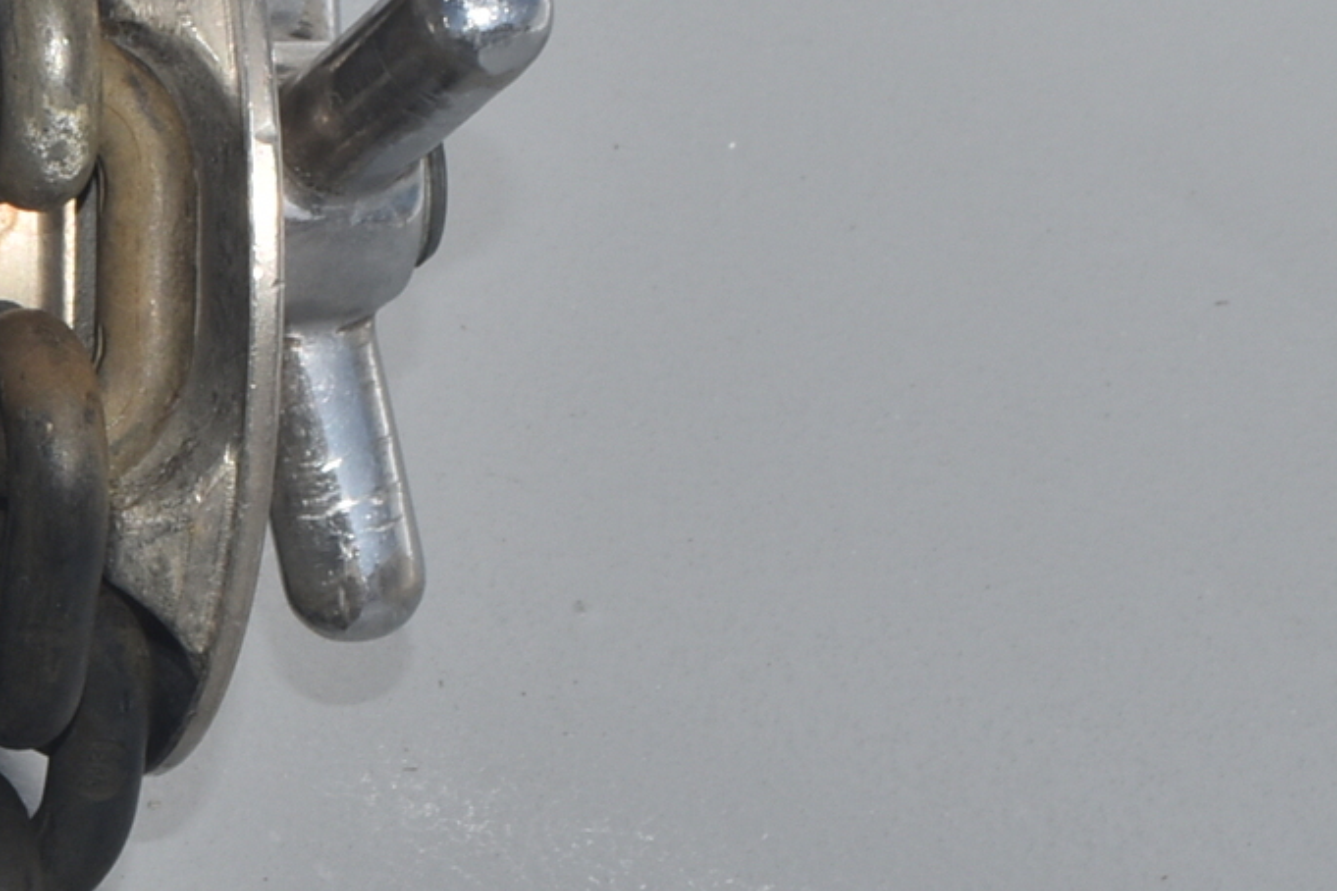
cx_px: -854
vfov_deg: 8.6
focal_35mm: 160
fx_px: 5936
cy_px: 303
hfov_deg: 12.1
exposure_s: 1/200
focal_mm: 29
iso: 100
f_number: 13
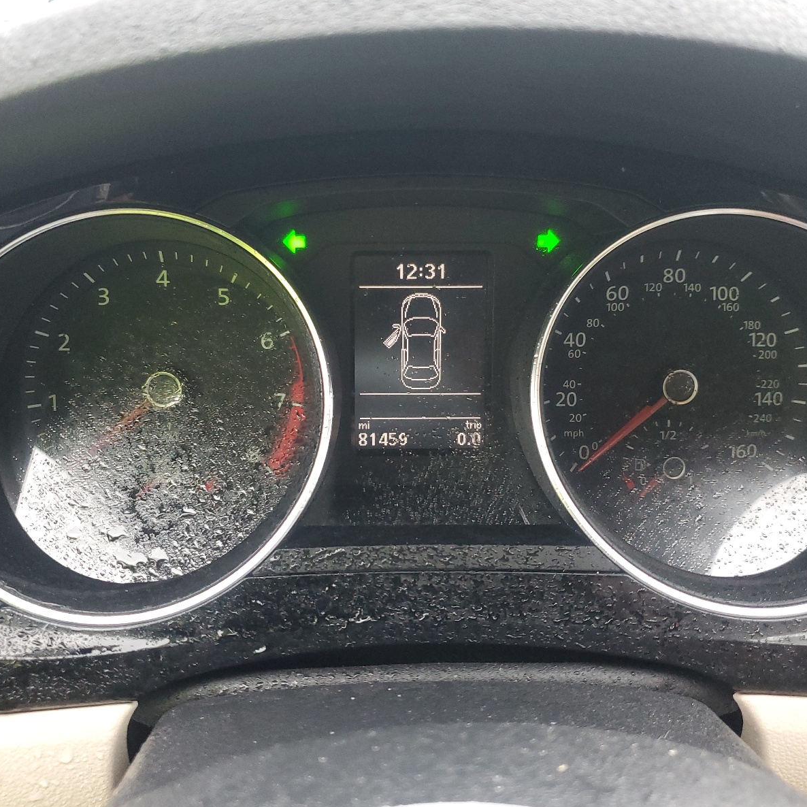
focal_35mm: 31
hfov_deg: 52.5
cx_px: 385
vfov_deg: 52.5
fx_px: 818
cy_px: 401
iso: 181
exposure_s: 1/60.2
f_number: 1.5
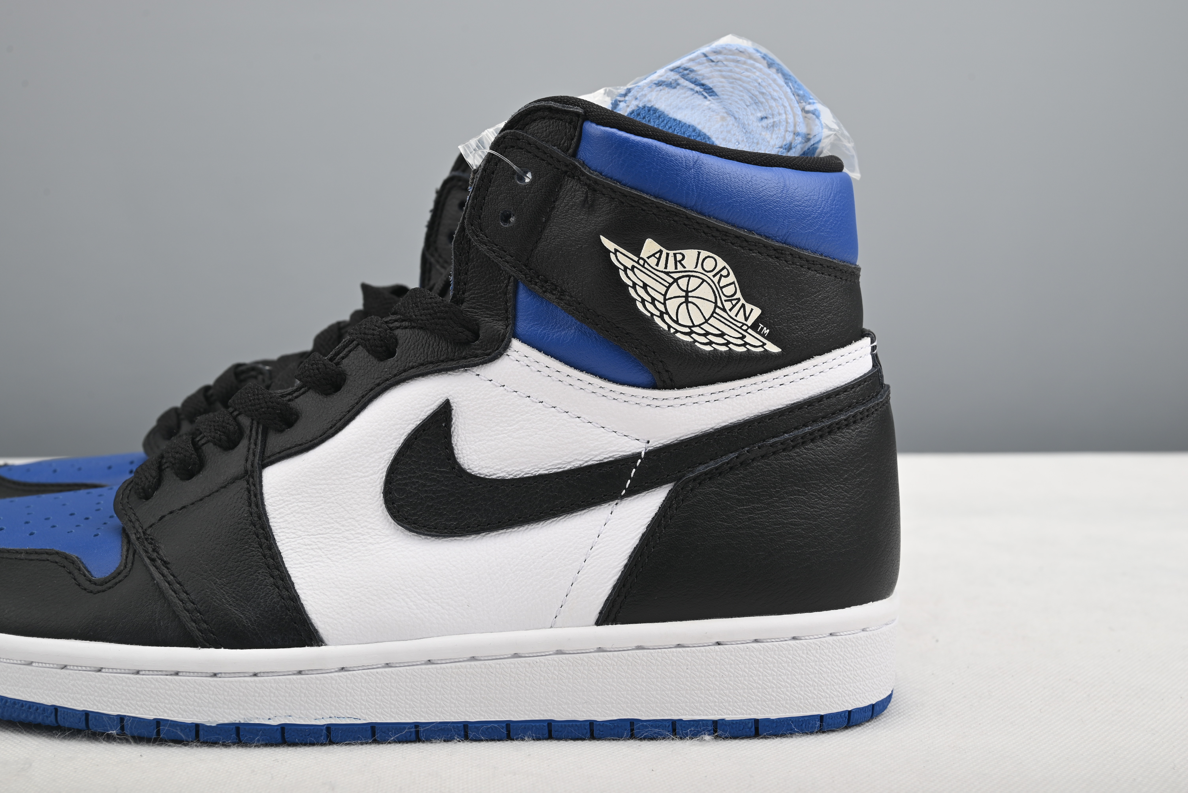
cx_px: 594
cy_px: 396
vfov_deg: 33.4
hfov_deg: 48.4
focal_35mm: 40
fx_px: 1320
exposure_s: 1/200
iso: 100
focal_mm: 40
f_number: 11
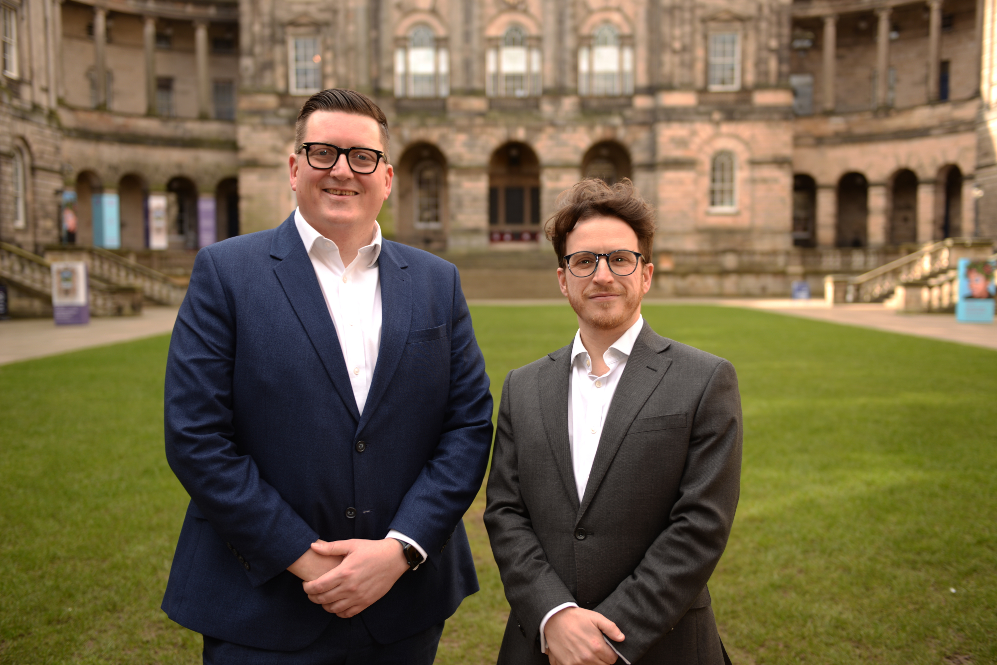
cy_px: 332
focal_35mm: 40
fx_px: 1108
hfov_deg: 48.4
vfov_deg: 33.4
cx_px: 498
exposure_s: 1/160
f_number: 2.8
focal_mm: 40
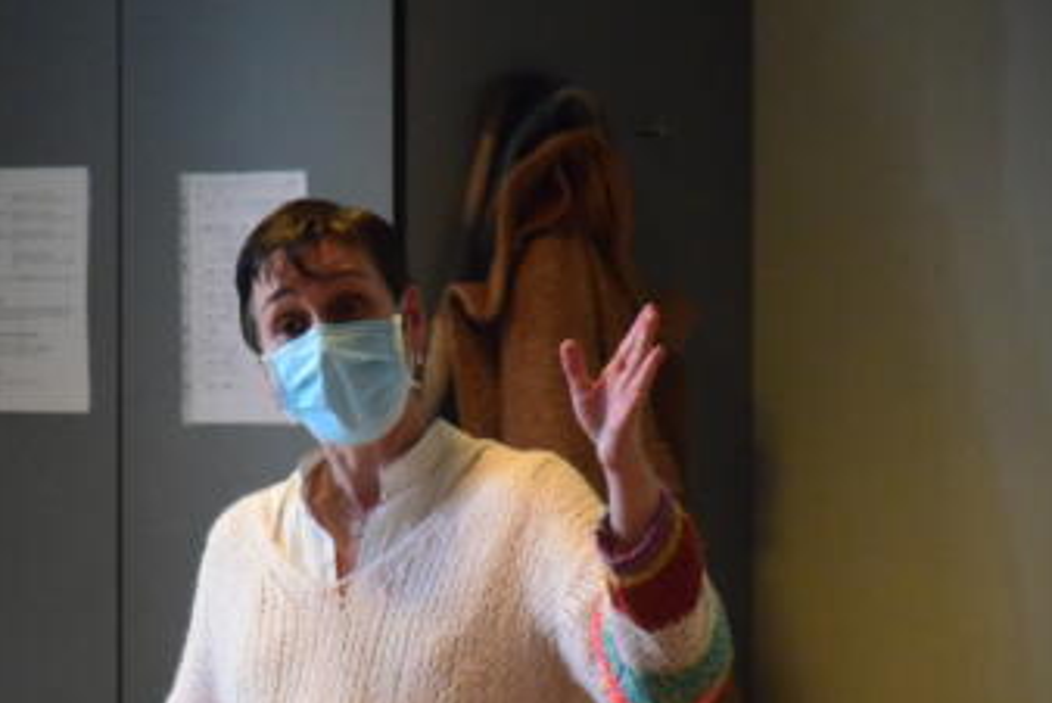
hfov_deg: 6.6
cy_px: 386
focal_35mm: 311
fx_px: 9096
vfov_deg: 4.4
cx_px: 367
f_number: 5.6
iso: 7200
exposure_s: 1/250
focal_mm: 140
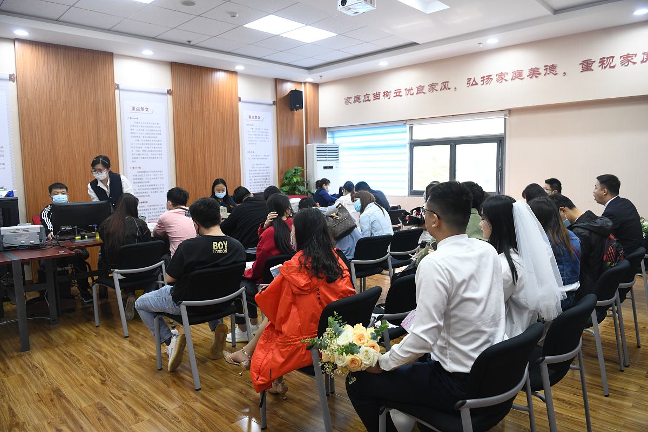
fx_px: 432
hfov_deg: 73.7
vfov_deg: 53.1
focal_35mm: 24
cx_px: 324
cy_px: 216
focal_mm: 24
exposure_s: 1/125
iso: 1600
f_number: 4.5
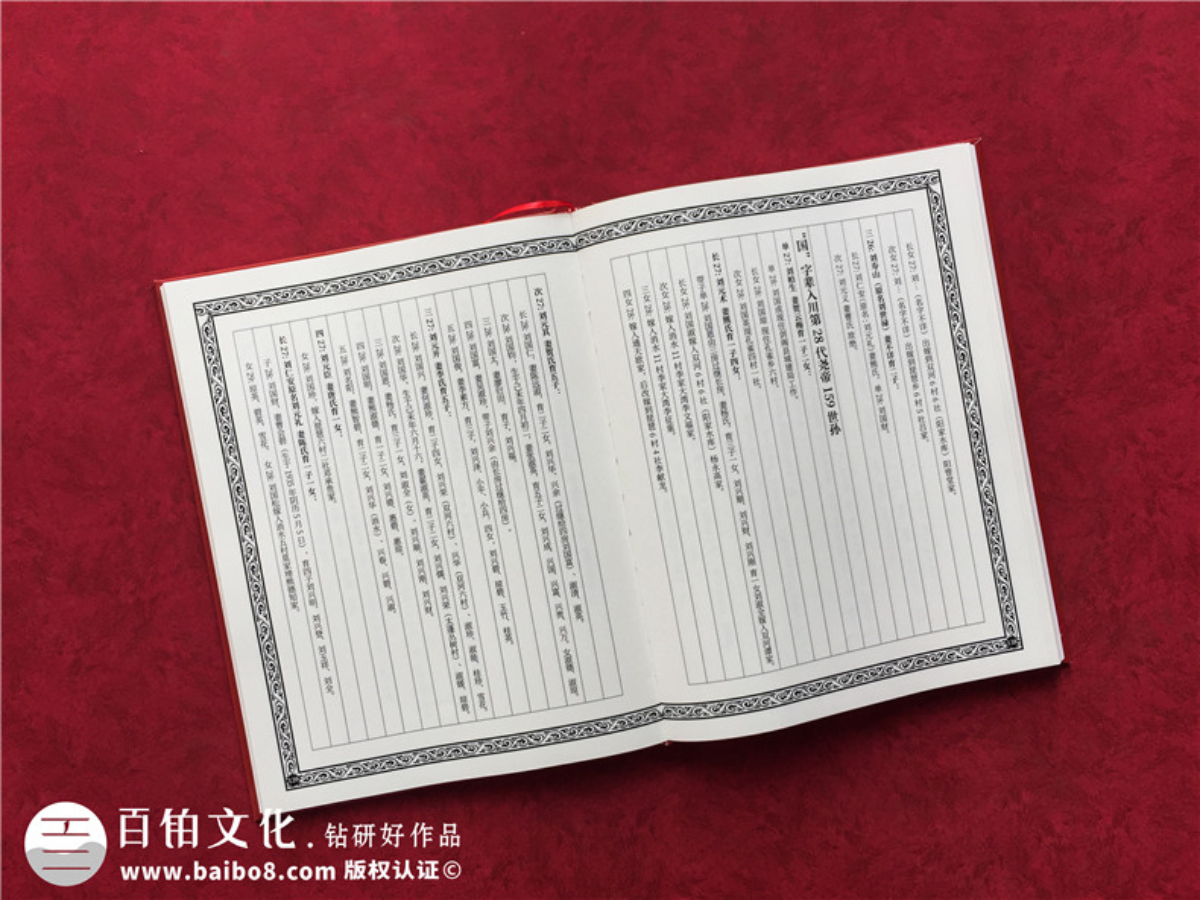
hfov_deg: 61.7
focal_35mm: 29
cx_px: 600
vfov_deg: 48.2
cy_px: 450
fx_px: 1005
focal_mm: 4.15
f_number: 2.2
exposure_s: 1/109
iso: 32
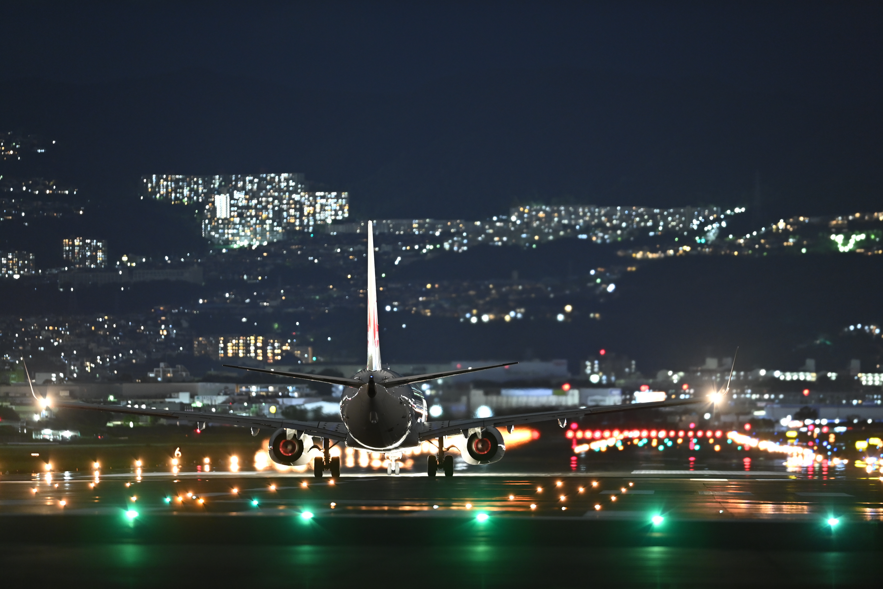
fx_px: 9810
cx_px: 442
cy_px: 294
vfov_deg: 3.4
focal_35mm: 400
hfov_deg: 5.2
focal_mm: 400
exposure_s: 1/4
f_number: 2.8
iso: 1600
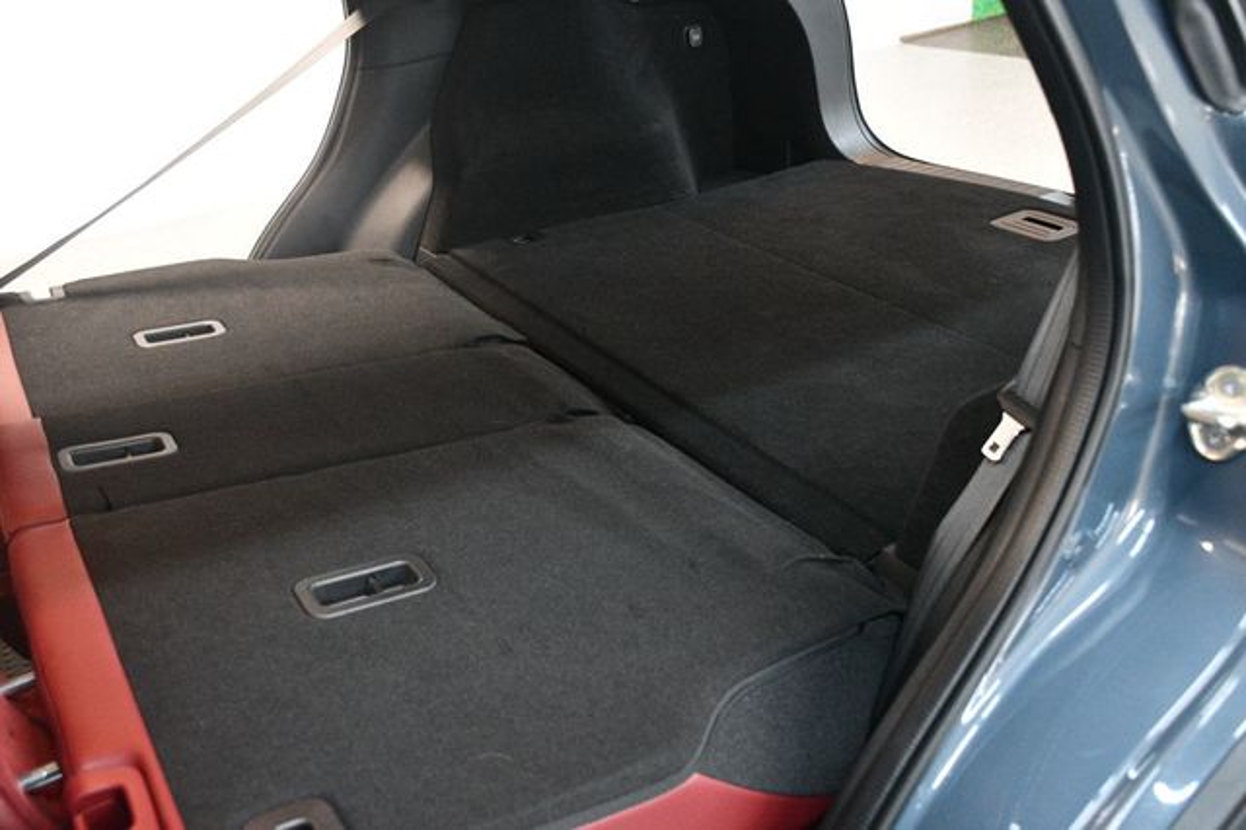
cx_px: 623
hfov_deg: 57.2
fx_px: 1142
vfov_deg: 39.9
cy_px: 415
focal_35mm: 33
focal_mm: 22
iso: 4500
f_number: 3.5
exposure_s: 1/60
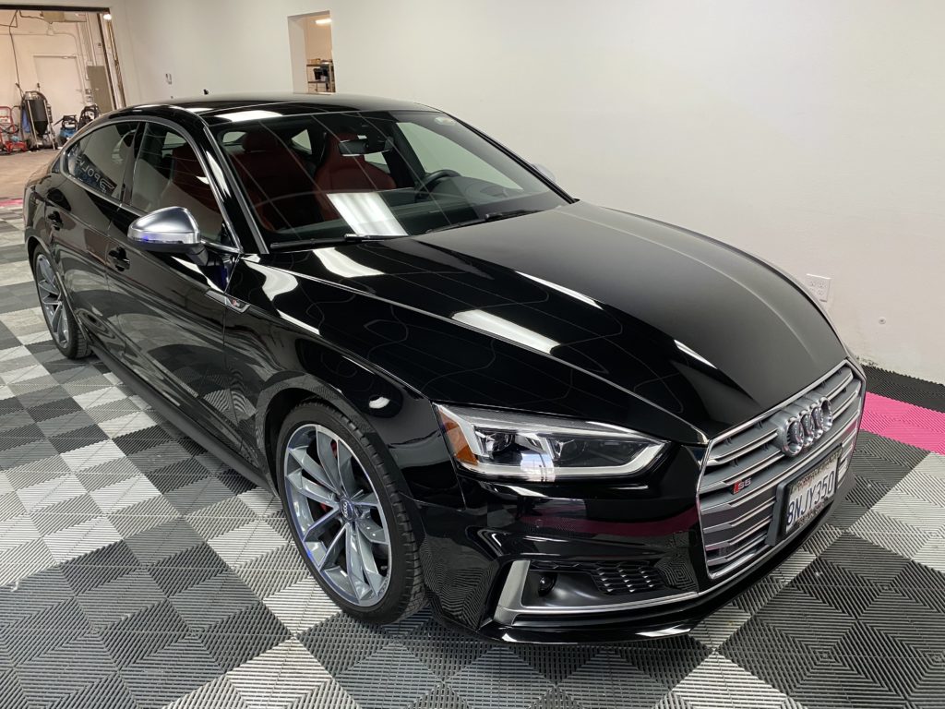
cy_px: 354
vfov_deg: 53.1
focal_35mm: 26
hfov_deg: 67.3
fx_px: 710
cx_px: 472
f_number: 1.8
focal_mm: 4.25
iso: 200
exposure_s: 1/60
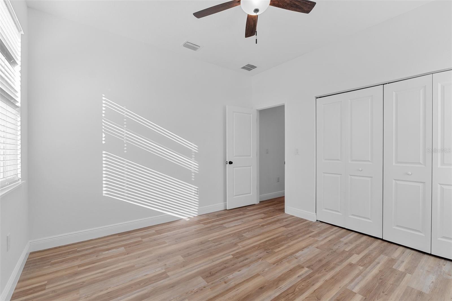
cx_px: 226
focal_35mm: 16
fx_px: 201
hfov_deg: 96.6
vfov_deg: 73.5
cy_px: 150
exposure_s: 1/6
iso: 100
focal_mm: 10.7
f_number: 8
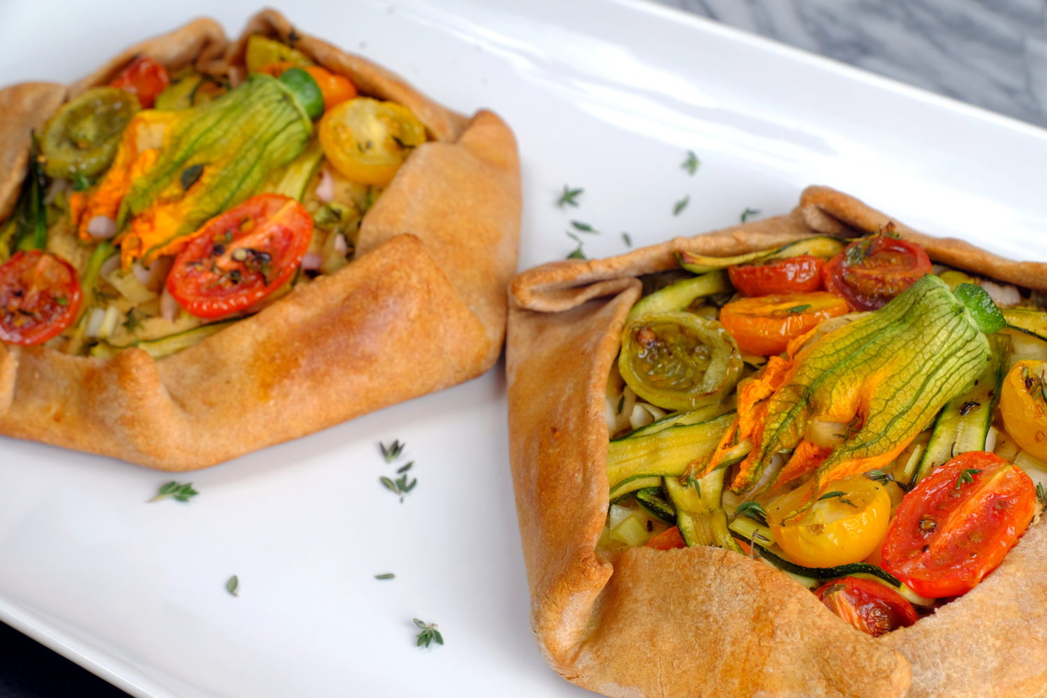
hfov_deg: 27.3
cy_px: 349
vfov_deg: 18.4
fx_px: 2152
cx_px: 524
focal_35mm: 74
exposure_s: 1/60
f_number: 9
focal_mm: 49.4
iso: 200
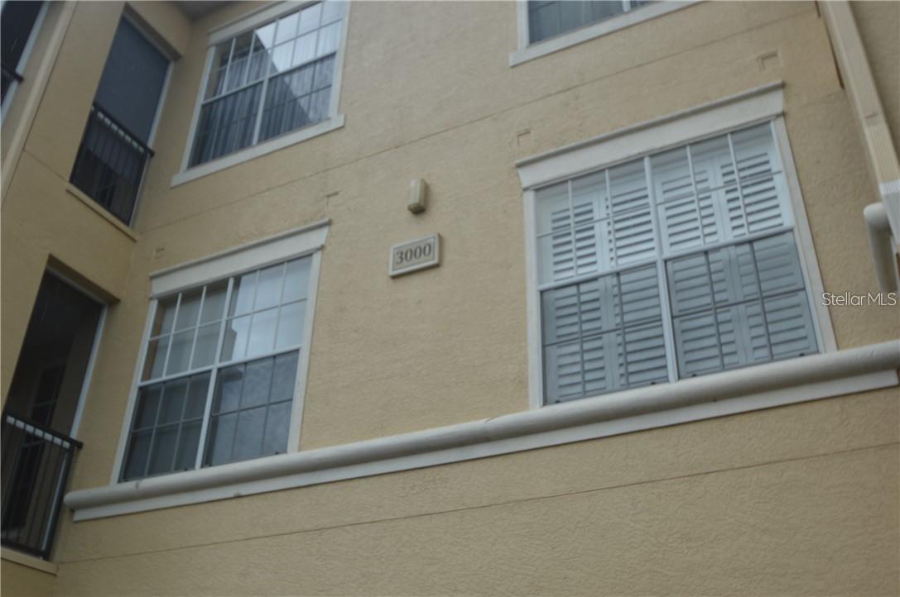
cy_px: 298
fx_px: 899
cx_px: 450
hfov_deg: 53.2
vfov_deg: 36.8
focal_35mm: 36
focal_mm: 24
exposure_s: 1/200
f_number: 7.1
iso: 100
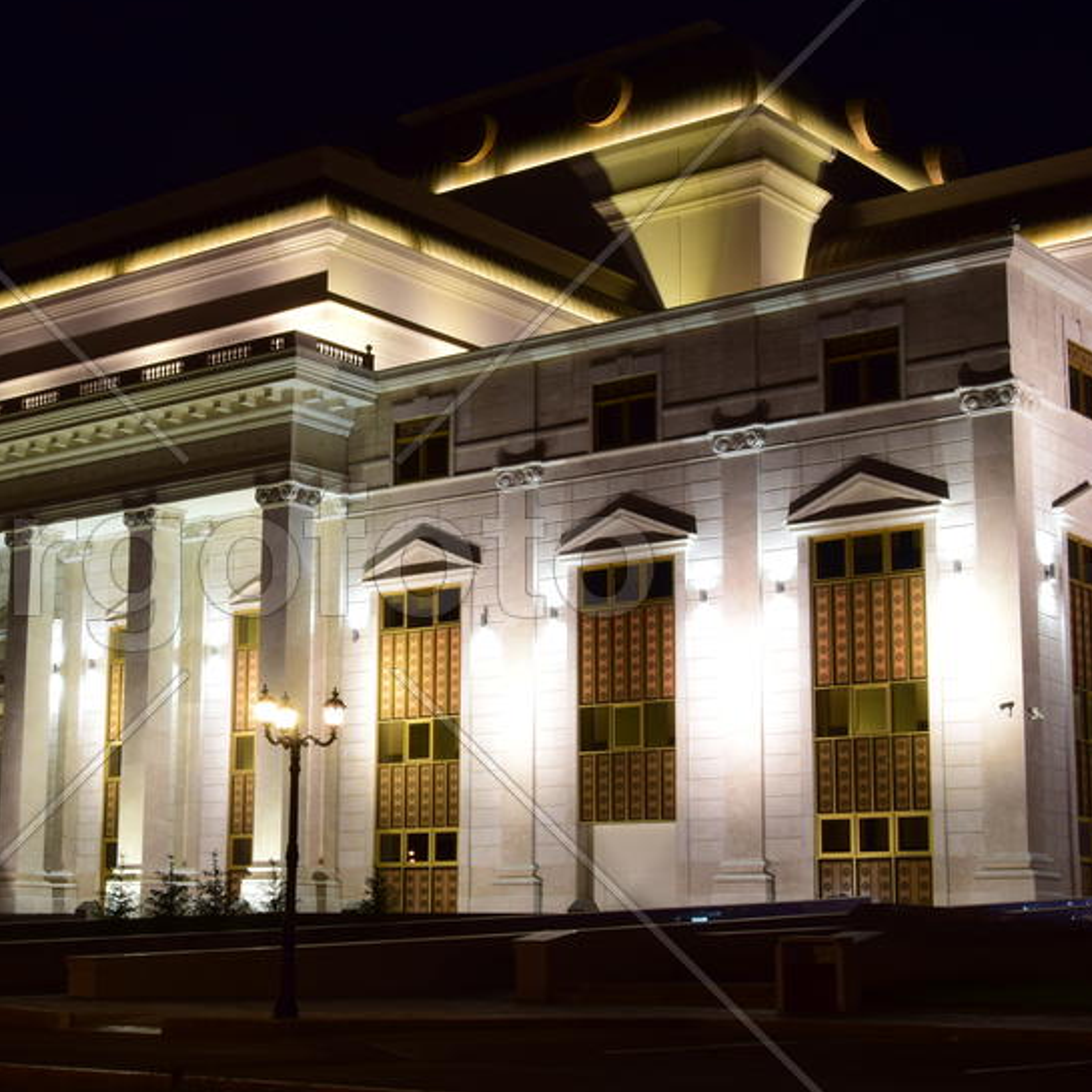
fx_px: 2177
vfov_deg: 28.2
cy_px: 567
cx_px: 291
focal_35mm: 61
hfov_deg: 27.8
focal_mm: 30
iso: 100
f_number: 16
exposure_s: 6
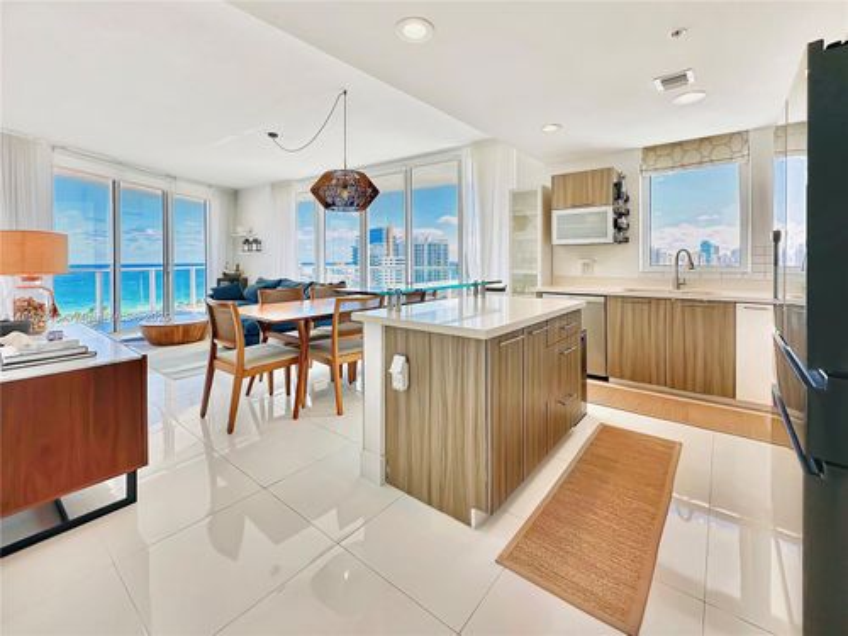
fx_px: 343
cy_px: 318
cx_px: 424
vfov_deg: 85.7
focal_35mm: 14
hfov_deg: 102.1
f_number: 2.2
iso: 40
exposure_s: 1/602
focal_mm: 2.22
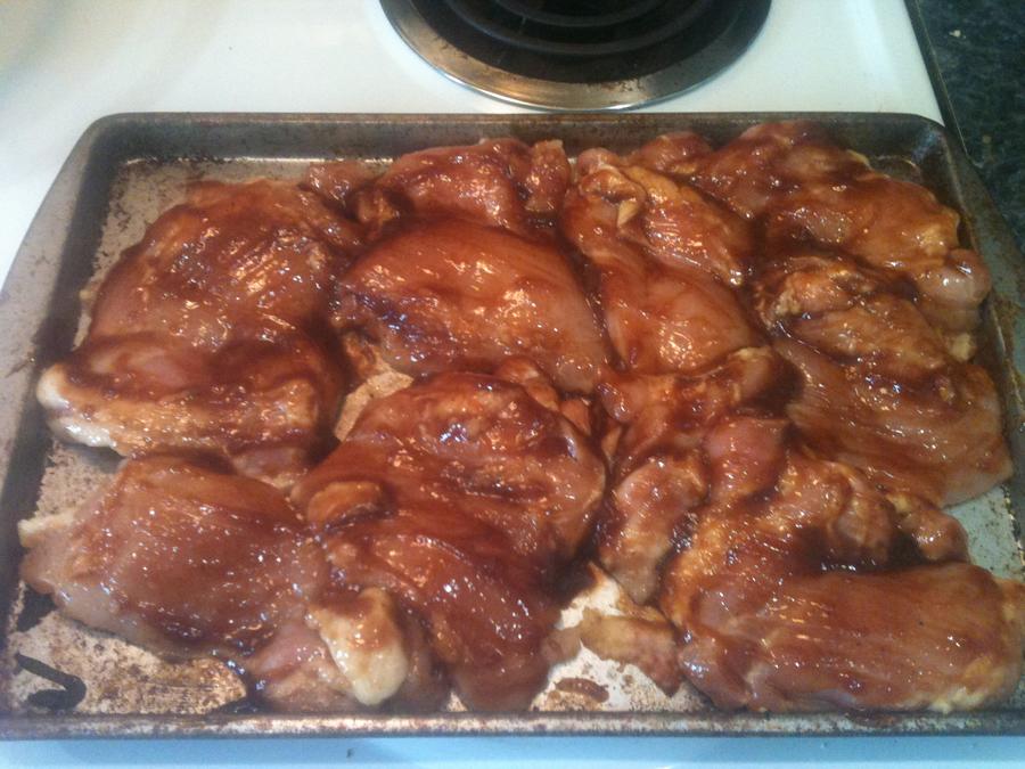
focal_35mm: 35
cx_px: 512
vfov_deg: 40.7
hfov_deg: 52.6
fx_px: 1036
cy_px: 384
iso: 200
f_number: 2.8
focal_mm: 3.85
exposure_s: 1/15
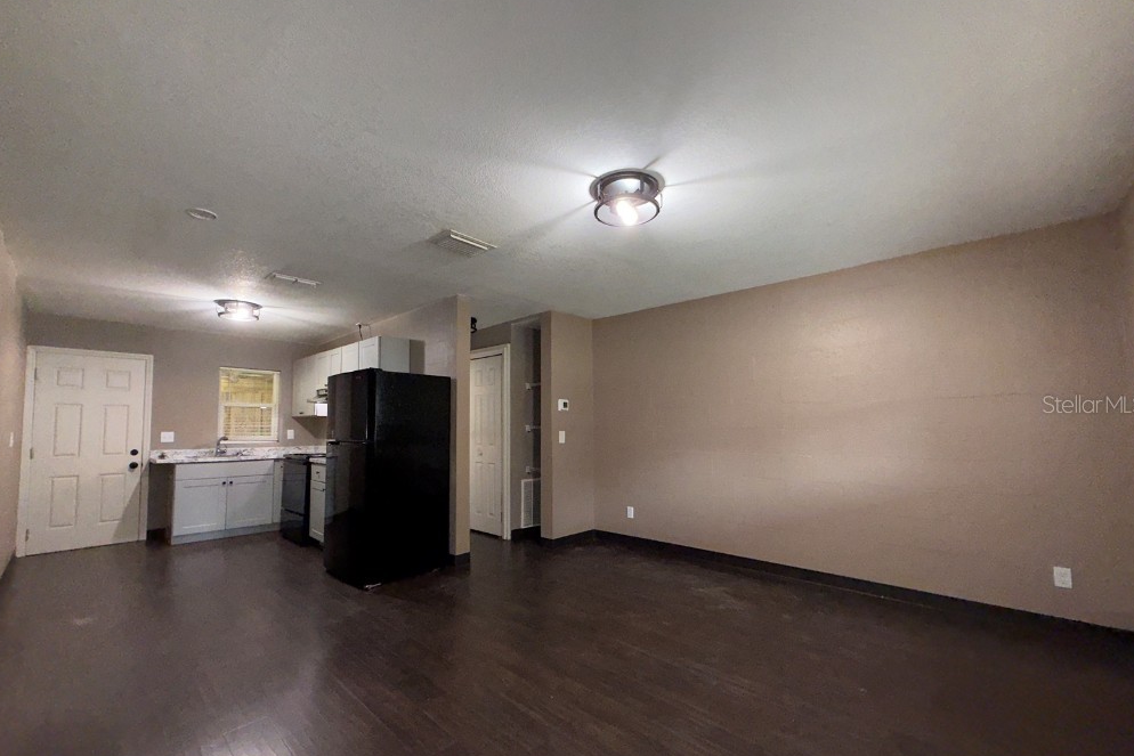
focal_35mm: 15
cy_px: 404
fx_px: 473
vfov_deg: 77.2
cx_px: 566
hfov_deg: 100.4
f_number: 2.2
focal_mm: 2.22
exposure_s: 1/60
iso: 320
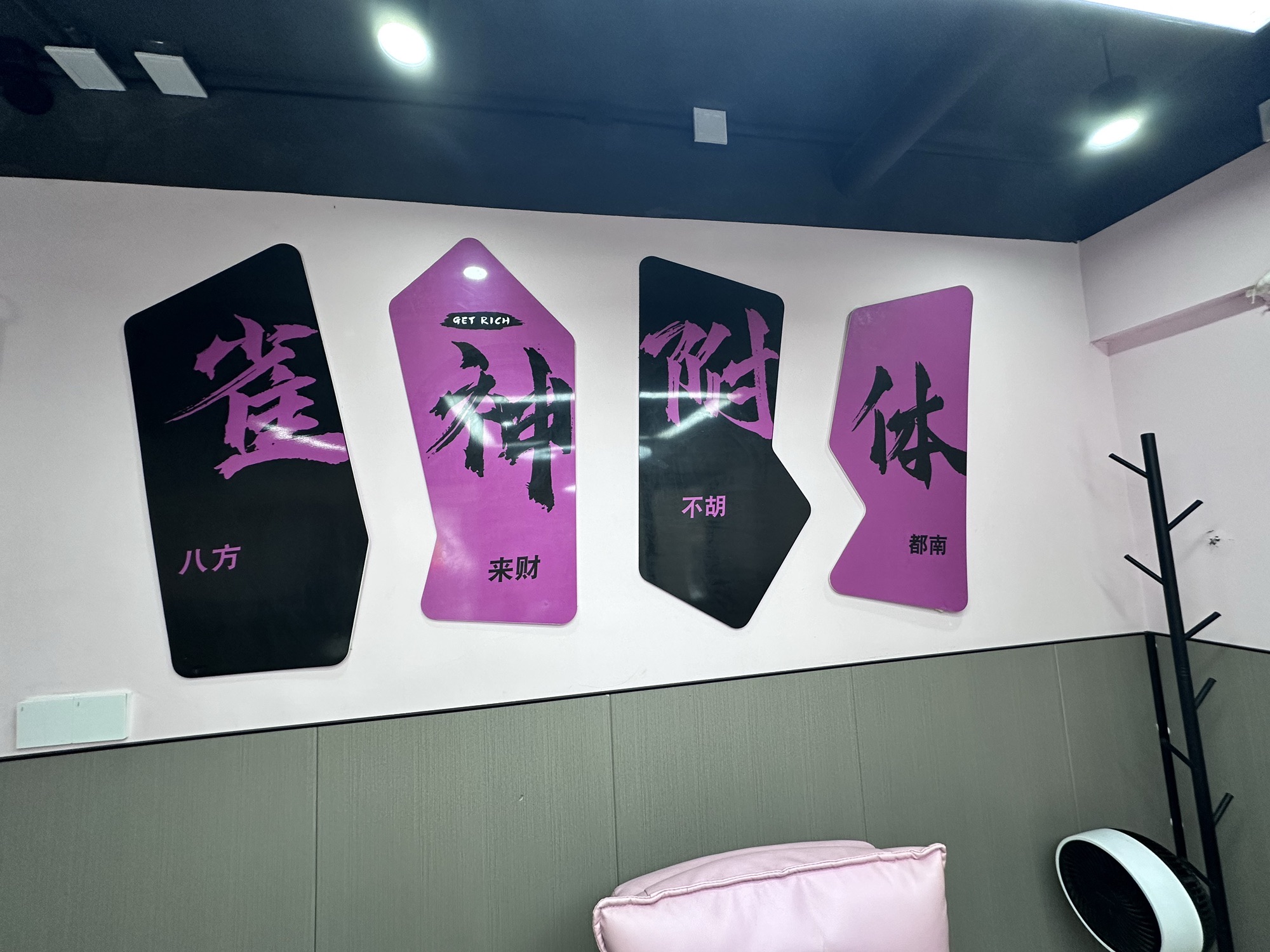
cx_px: 635
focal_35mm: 14
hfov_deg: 102.1
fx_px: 514
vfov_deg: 85.7
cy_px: 476
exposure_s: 1/100
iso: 160
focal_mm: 2.22
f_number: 2.2
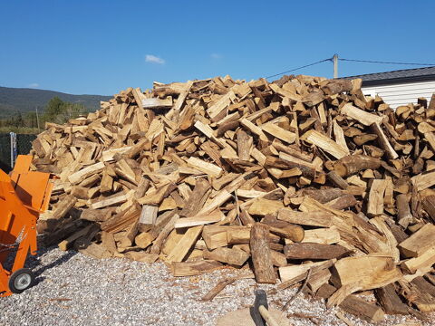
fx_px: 327
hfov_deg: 67.3
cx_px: 218
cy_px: 163
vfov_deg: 53.1
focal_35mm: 26
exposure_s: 1/2808
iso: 40
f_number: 1.7
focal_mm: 4.2
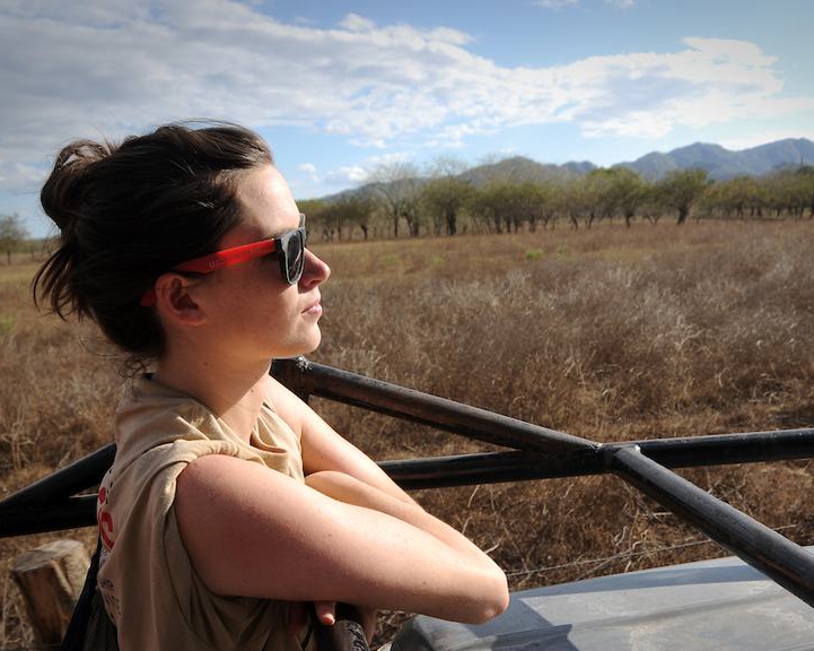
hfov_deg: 48.8
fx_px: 891
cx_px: 493
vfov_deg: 39.9
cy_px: 394
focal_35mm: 37
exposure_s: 1/350
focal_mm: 18
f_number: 5.6
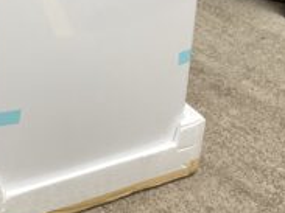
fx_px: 584
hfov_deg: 26.4
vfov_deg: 20.0
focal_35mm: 71
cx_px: 22
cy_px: -4
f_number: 1.8
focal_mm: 4.25
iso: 160
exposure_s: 1/60
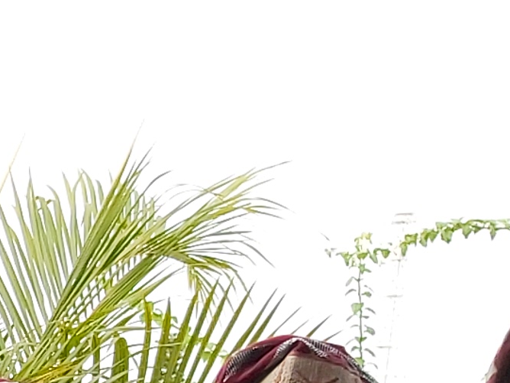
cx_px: -909
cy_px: 932
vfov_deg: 8.6
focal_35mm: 157
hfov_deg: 10.1
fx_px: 2313
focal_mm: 3.92
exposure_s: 1/415
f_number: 1.7
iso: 64
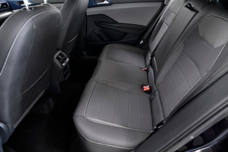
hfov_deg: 73.7
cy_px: 76
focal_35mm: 24
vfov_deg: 53.1
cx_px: 114
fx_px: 152
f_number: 4.5
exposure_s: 1/60
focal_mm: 24
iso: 1000
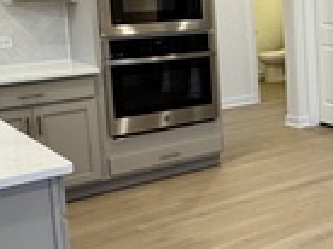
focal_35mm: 65
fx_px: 624
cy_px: 41
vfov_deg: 22.1
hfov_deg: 22.9
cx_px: 526
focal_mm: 2.22
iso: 200
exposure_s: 1/60
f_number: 2.2
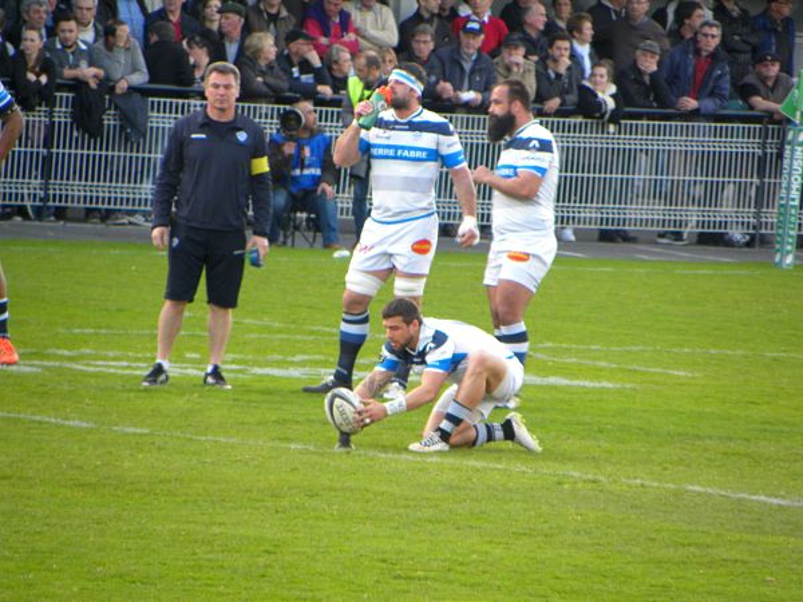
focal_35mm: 624
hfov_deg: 3.2
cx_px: 402
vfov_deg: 2.4
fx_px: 14475
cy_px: 301
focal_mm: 110.4
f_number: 5
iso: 124
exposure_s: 1/33
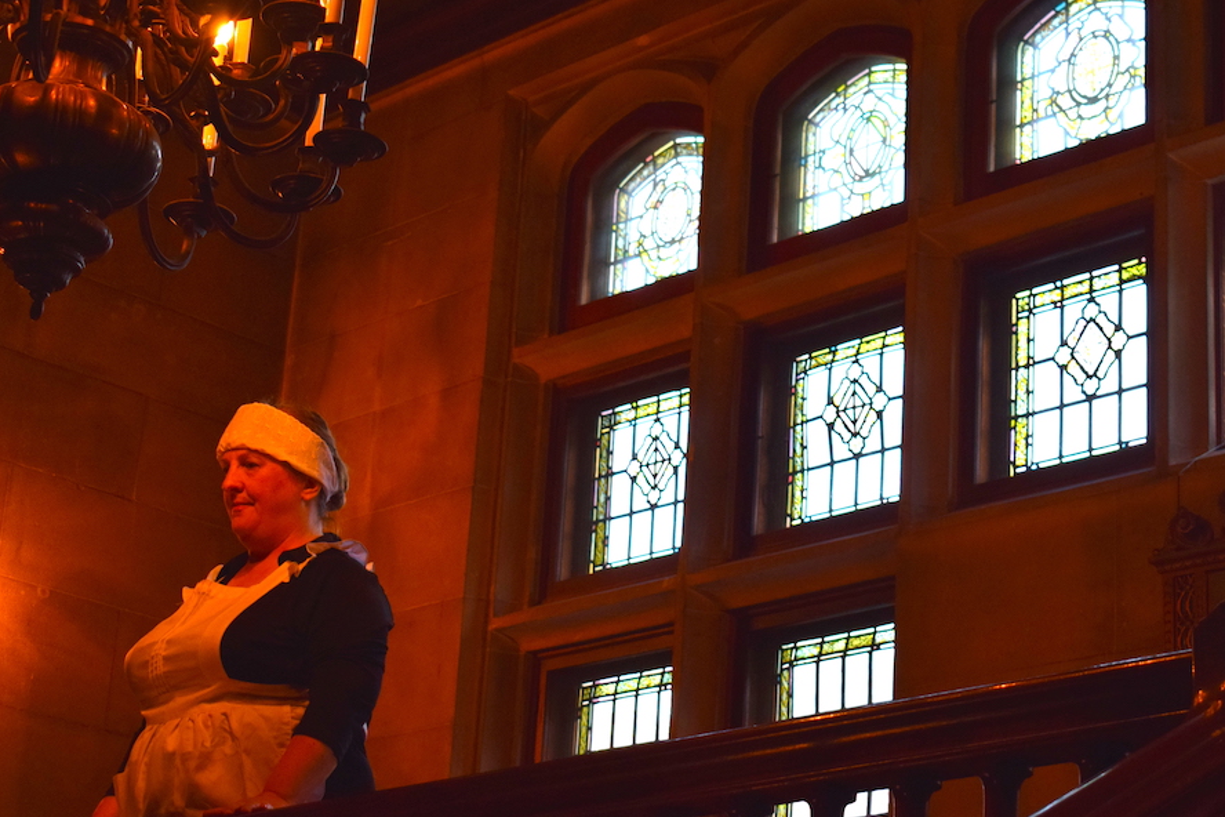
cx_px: 659
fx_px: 2824
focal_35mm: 83
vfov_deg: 16.5
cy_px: 408
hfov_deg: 24.5
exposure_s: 1/60
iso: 720
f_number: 5.3
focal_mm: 48
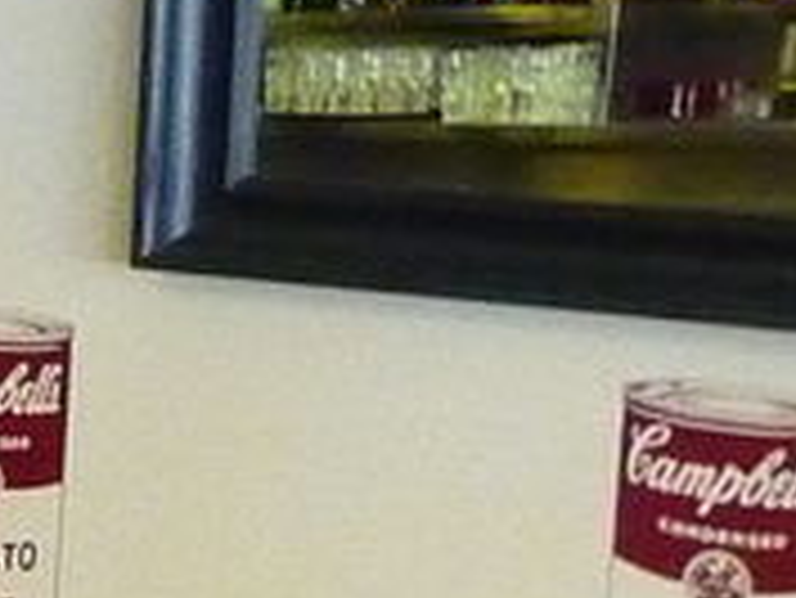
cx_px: -1241
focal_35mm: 190
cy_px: 301
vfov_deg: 7.8
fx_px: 4372
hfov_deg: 9.1
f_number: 3.3
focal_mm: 4.7
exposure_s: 1/15
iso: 800
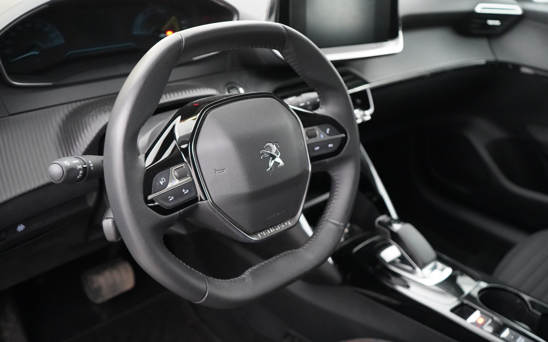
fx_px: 493
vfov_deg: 38.3
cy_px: 160
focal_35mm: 33
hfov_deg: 58.1
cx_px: 277
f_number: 4
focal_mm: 32
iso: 12800
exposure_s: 1/80
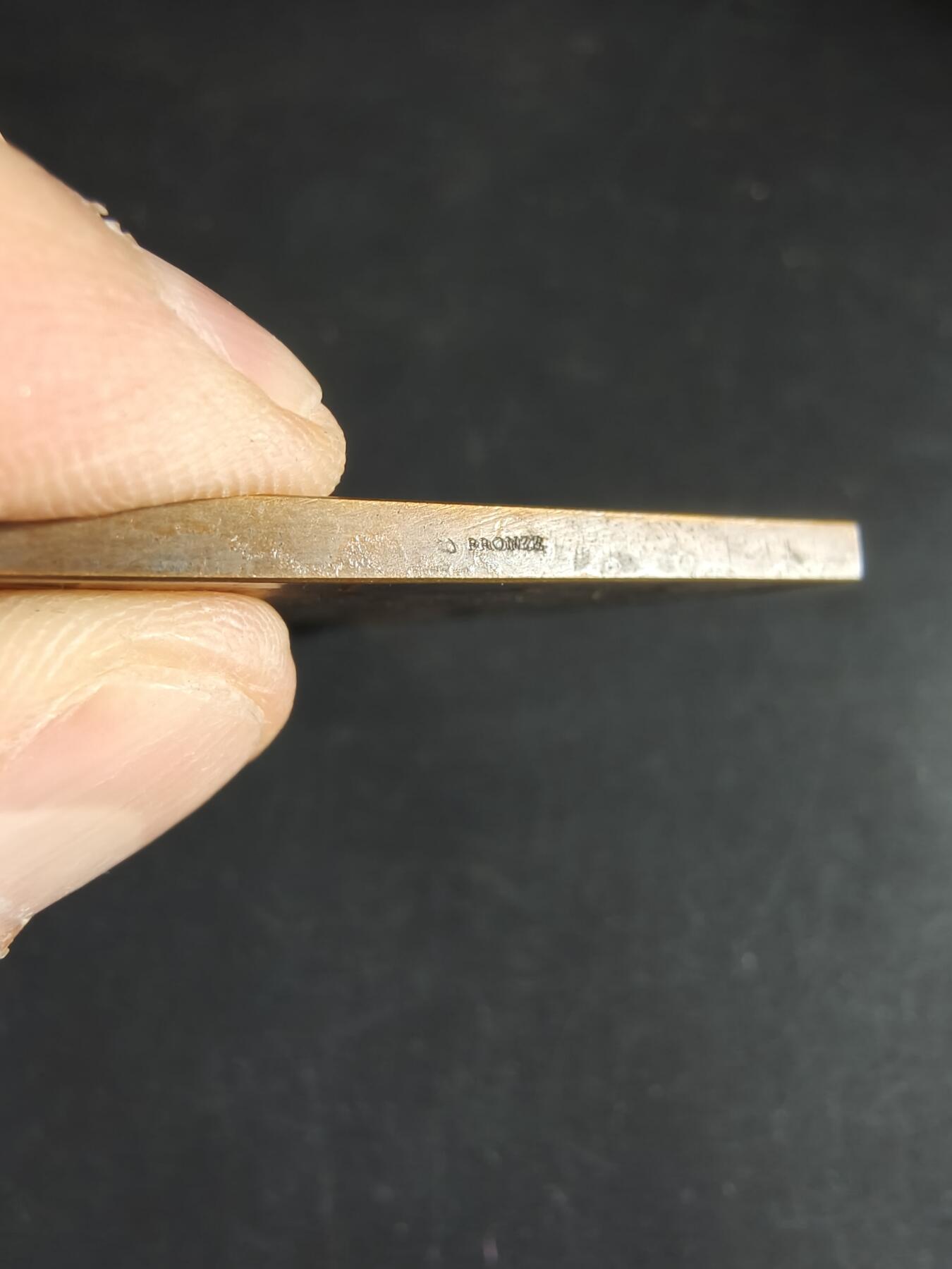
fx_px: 843
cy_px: 634
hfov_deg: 58.9
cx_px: 476
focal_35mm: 23
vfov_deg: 73.9
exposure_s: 1/50
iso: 400
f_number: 2
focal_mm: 2.32
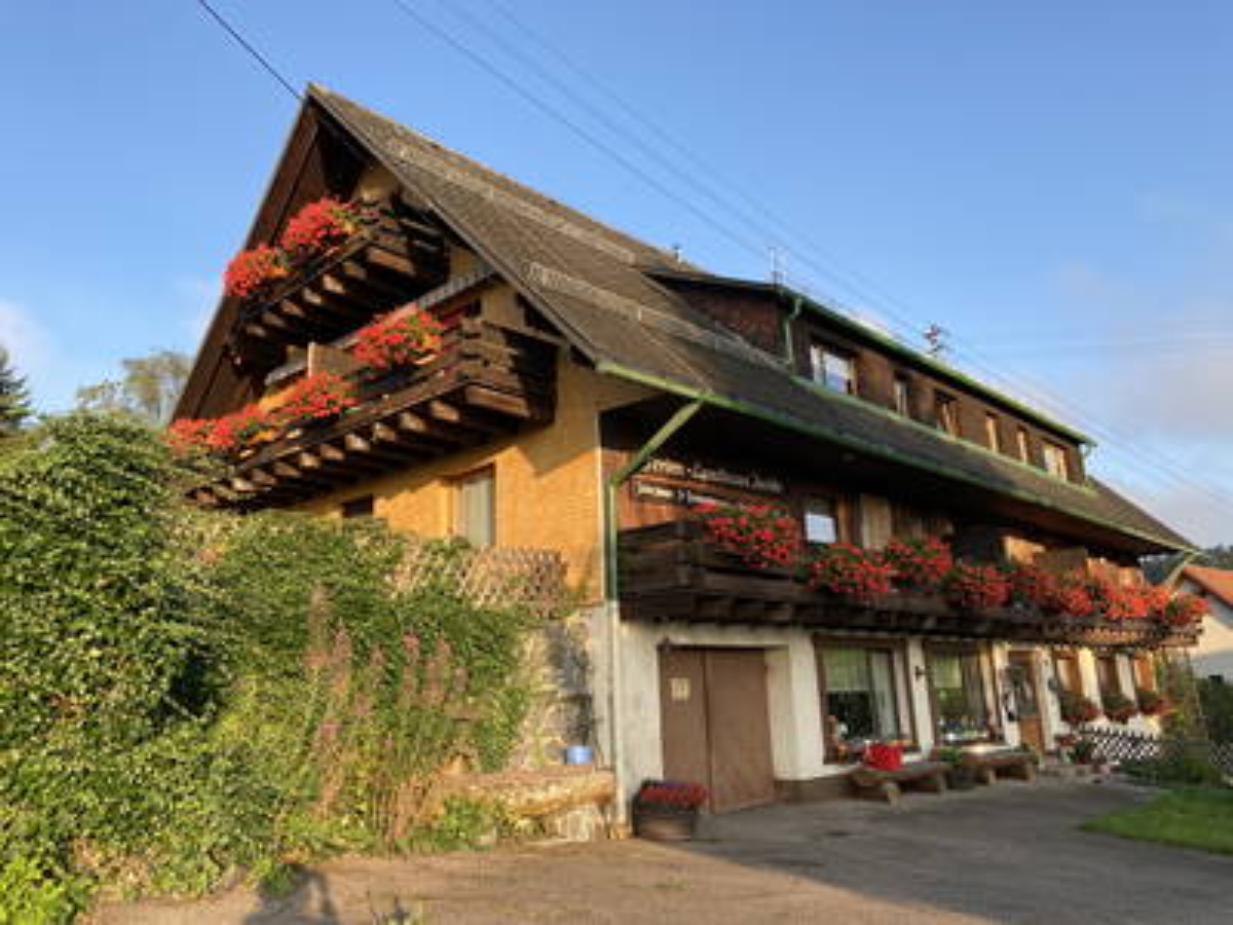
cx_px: 616
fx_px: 926
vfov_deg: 53.1
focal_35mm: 26
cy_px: 462
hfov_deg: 67.3
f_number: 1.8
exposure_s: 1/554
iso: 32
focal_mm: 4.25
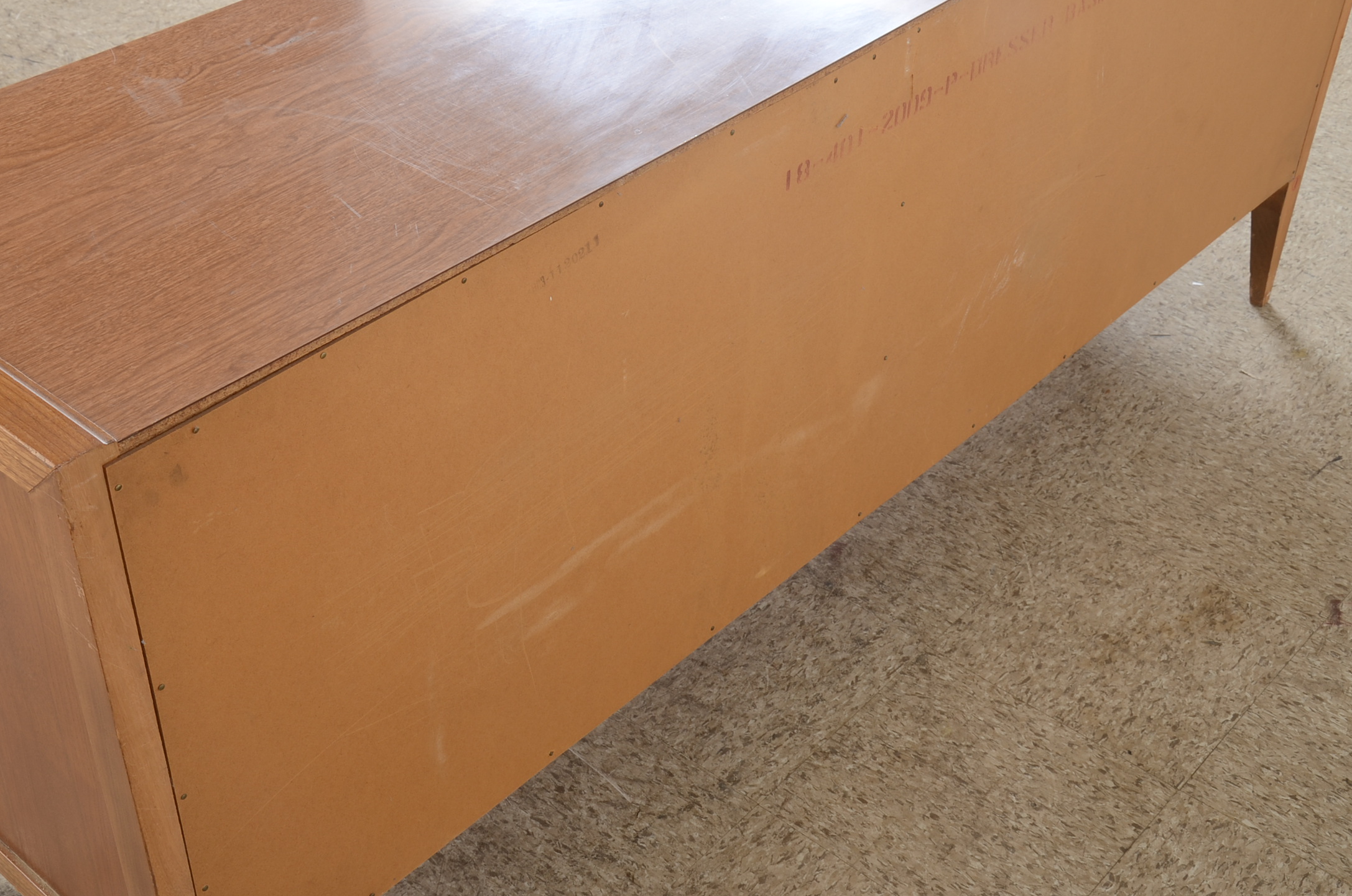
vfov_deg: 26.4
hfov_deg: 38.9
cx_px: 607
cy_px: 429
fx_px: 1911
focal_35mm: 51
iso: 125
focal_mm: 30
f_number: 11
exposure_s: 1/125
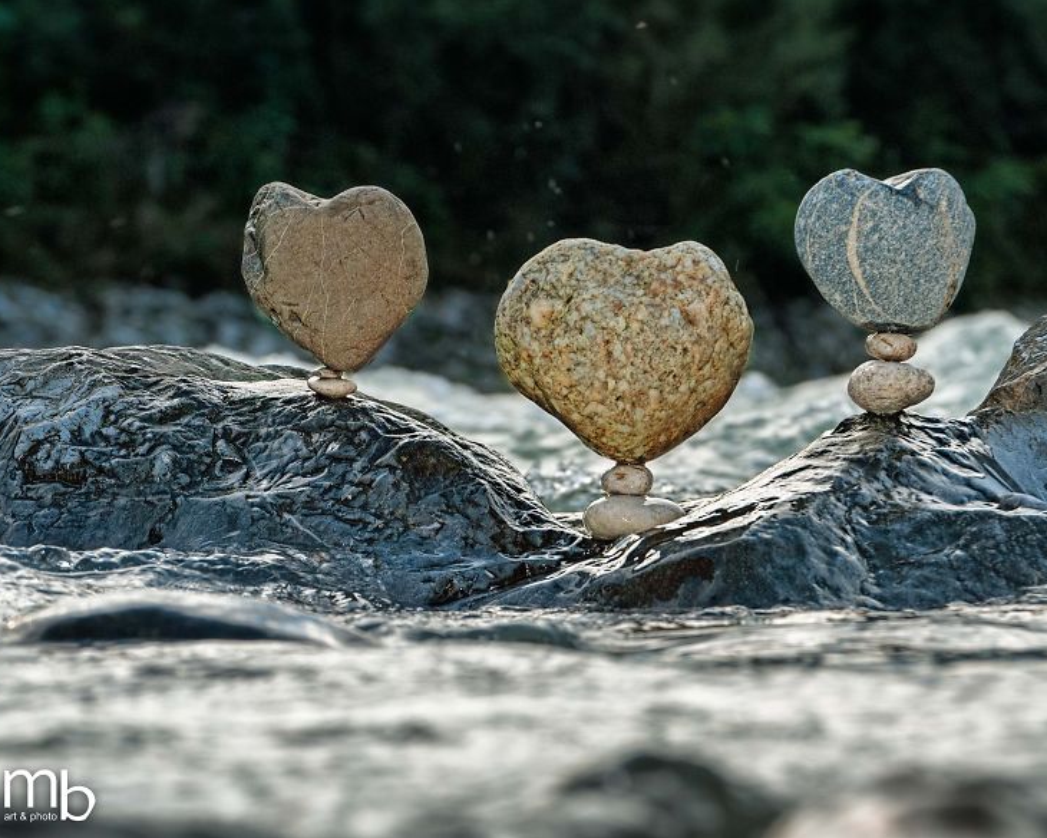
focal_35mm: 170
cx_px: 611
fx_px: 5268
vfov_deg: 9.1
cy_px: 418
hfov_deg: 11.3
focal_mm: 100
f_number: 9
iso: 200
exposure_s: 1/200
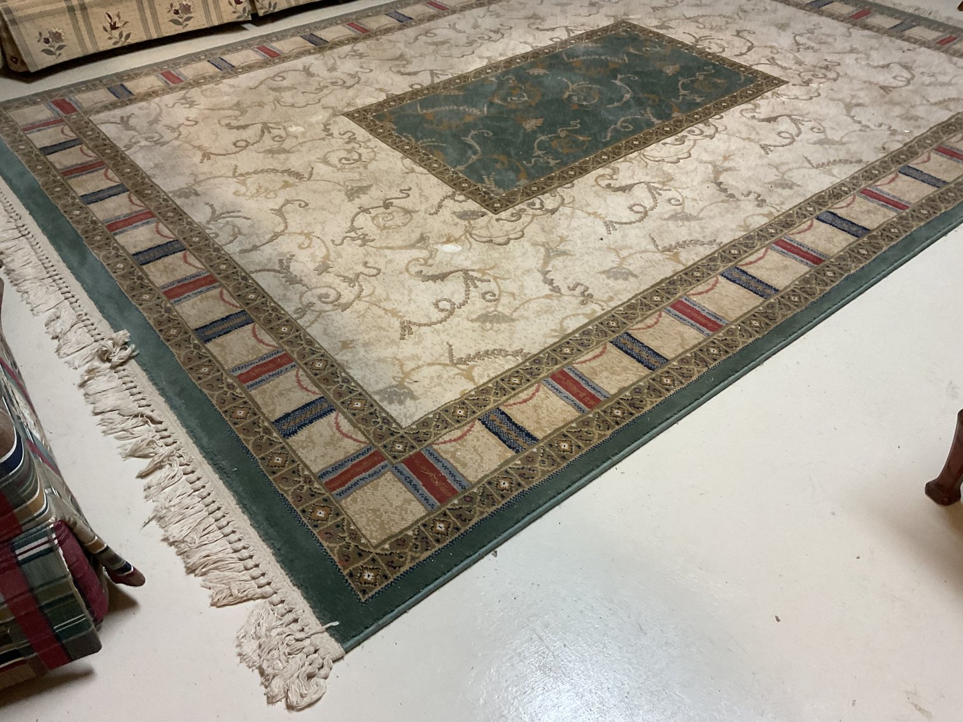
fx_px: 807
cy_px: 361
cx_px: 482
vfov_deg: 48.2
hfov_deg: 61.7
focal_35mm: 29
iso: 125
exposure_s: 1/60
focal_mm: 3
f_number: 1.8
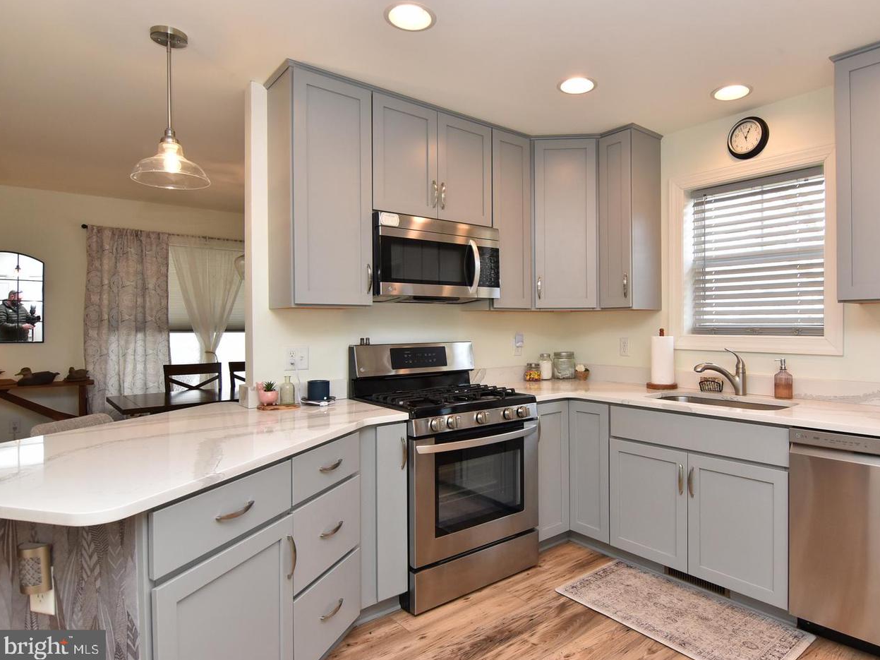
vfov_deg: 66.0
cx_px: 504
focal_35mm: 20
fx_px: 508
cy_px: 326
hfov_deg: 81.2
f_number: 7.1
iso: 800
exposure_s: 1/80
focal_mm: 12
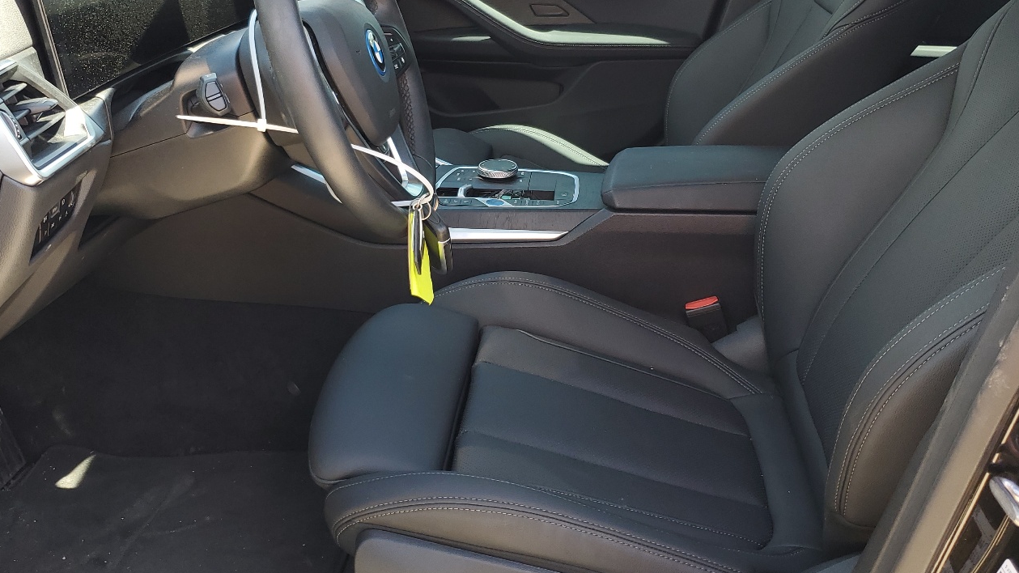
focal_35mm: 36
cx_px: 476
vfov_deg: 32.7
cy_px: 214
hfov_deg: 55.2
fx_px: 973
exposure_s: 1/217
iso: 50
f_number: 1.5
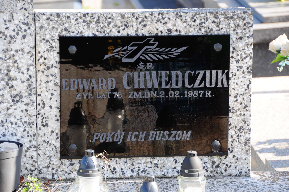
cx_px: 144
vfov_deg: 8.2
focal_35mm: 168
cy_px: 96
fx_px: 1347
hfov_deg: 12.2
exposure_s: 1/200
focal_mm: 112
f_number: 7.1
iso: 320
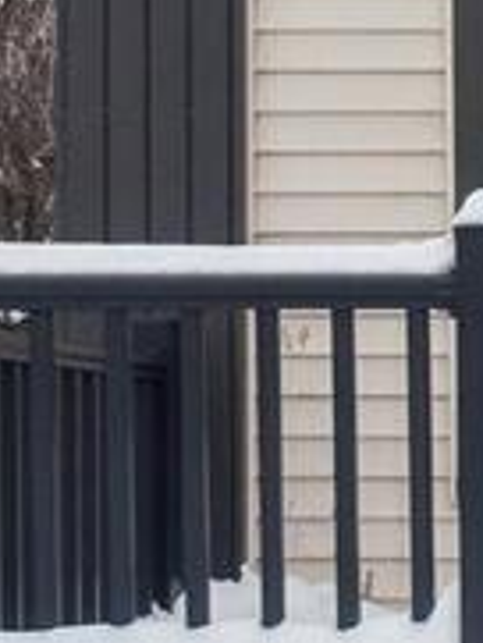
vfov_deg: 7.5
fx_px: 4646
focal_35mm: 250
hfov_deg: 5.5
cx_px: 1623
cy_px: -735
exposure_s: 1/1000
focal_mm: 29
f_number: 9
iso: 400
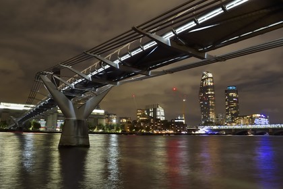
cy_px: 94
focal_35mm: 24
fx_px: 189
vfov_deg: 53.1
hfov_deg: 73.7
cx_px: 142
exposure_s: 3
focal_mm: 24
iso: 200
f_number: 7.1
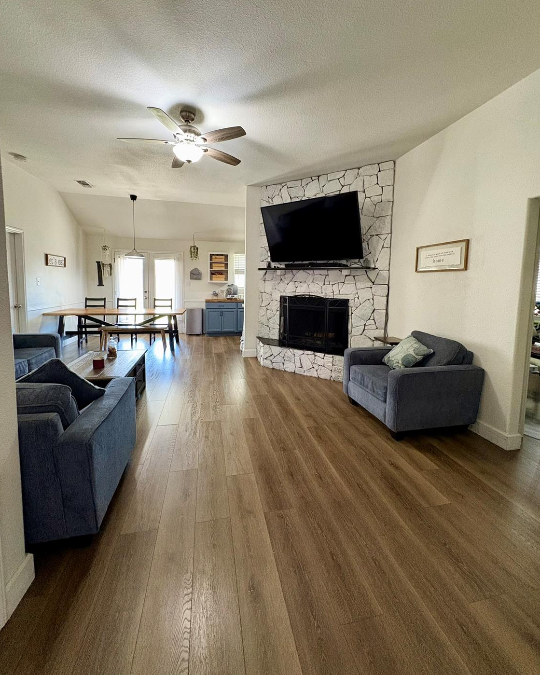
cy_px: 307
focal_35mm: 15
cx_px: 275
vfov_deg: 96.5
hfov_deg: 84.0
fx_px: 300
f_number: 2.2
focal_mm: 2.22
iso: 640
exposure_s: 1/60
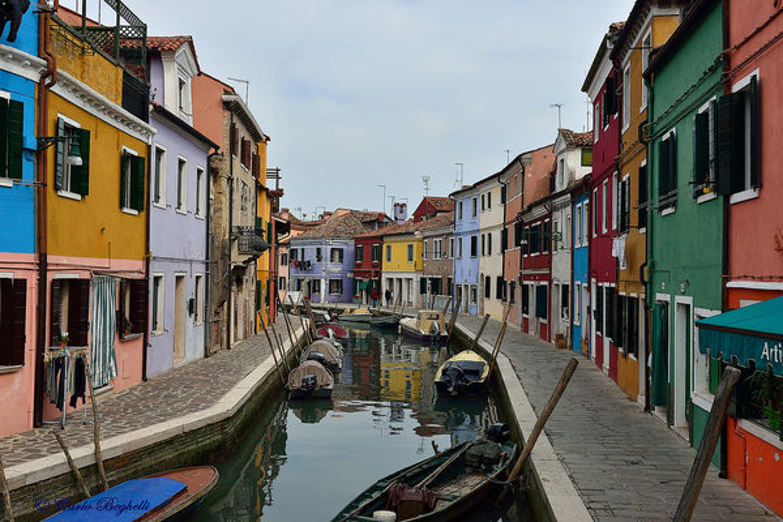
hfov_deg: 50.7
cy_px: 261
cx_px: 392
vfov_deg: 35.1
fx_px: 826
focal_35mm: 38
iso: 200
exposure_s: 1/320
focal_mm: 38
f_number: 11
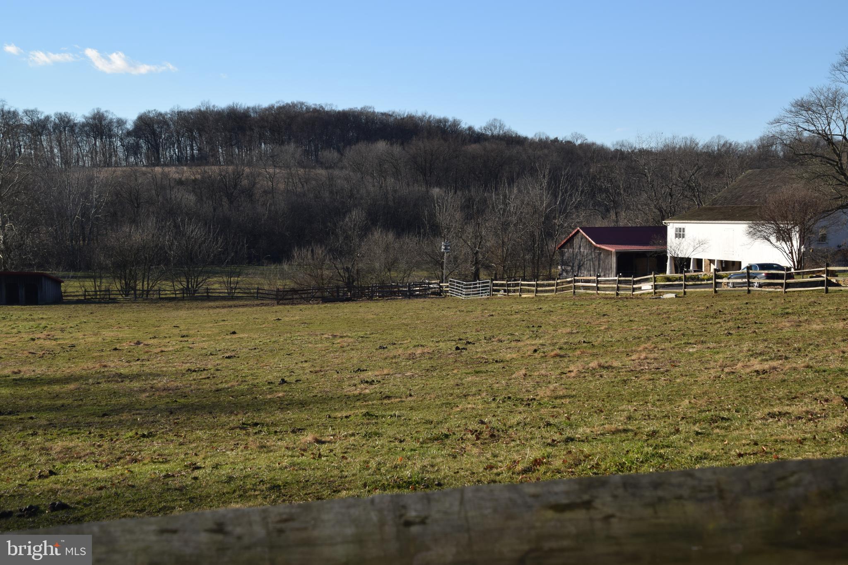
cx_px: 424
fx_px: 1236
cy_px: 282
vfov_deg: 25.7
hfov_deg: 37.9
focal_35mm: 52
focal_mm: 35
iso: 100
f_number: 9
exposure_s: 1/200
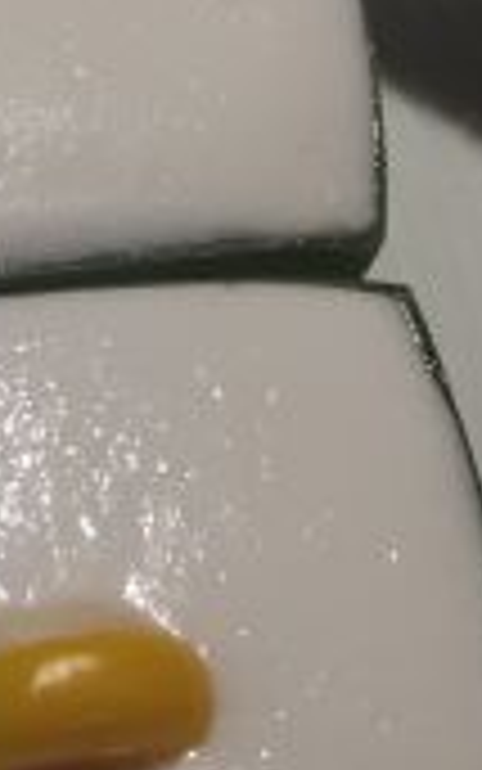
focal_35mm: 126
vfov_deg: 16.5
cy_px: 518
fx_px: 2646
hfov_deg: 9.8
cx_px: -394
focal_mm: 4.15
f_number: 2.2
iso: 32
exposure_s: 1/50
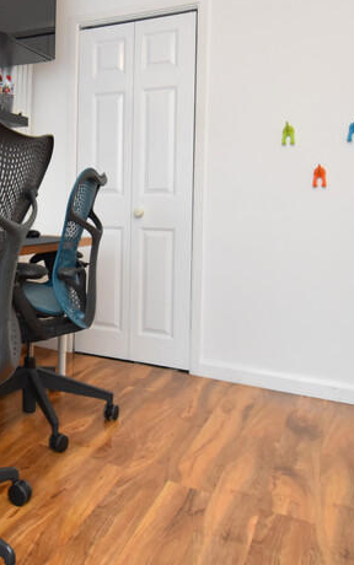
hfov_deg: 34.6
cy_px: 179
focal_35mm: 34
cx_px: 16
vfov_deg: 55.2
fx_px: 524
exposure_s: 1/125
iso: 1000
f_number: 4
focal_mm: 10
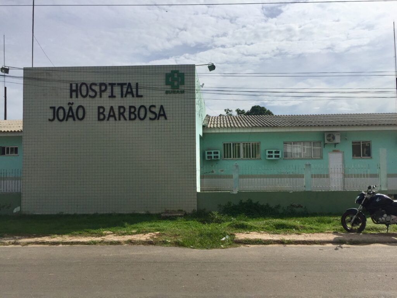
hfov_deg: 61.7
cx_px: 198
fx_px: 333
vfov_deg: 48.2
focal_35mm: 29
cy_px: 149
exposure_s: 1/5650
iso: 32
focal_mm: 4.15
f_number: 2.2
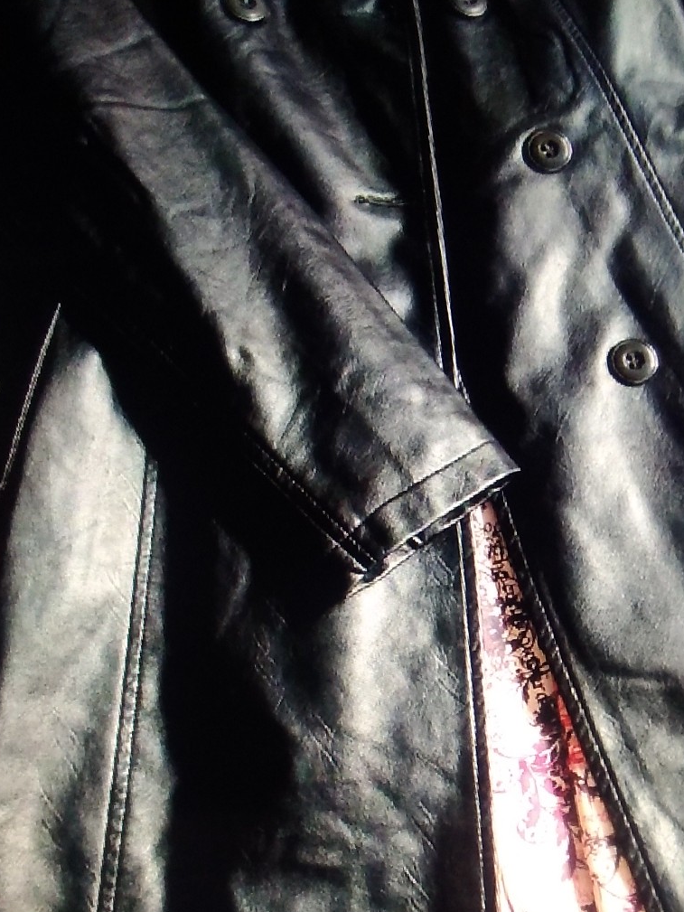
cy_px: 676
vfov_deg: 40.2
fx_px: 1212
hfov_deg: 31.2
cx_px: 465
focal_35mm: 46
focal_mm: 2.39
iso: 238
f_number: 2.4
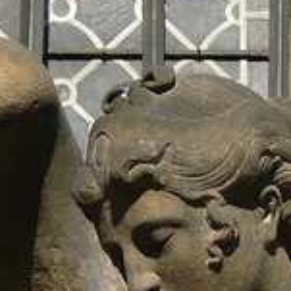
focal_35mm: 849
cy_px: 484
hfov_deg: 2.1
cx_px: 160
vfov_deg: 2.1
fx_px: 8075
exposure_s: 1/250
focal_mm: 40.9
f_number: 4
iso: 100
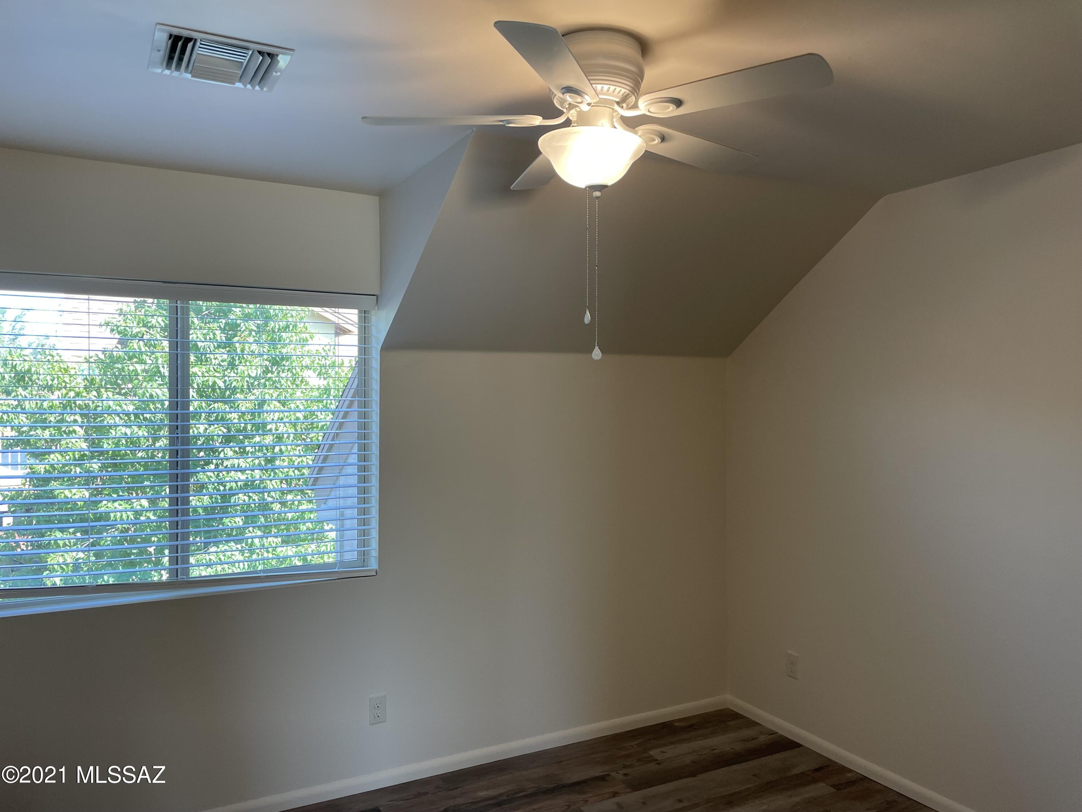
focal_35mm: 26
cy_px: 406
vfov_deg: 53.1
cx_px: 541
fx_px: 813
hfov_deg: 67.3
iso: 80
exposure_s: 1/120
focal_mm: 4.2
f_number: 1.6
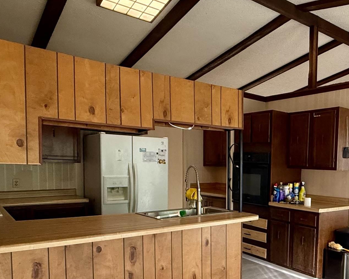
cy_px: 190
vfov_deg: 43.8
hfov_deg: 51.3
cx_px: 273
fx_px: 341
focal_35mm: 33
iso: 400
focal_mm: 2.22
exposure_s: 1/60
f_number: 2.2
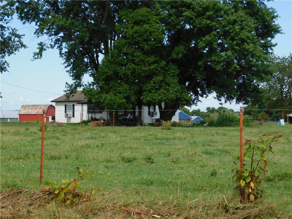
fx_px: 599
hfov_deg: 27.4
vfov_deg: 20.7
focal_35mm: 71
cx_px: 146
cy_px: 110
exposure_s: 1/640
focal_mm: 12.6
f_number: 4.3
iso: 125
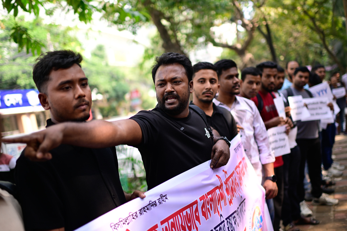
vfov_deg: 37.9
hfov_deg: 54.4
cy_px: 116
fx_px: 337
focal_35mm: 35
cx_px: 174
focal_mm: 35
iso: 100
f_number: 1.4
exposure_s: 1/400
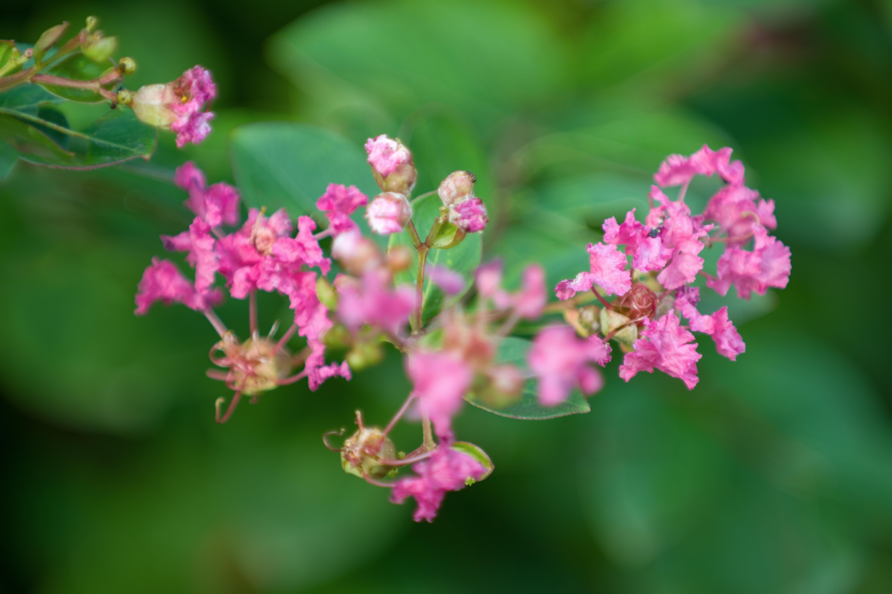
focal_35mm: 300
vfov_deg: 4.6
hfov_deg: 6.9
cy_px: 297
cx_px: 446
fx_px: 7429
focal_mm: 200
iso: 64
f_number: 2.8
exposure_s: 1/200
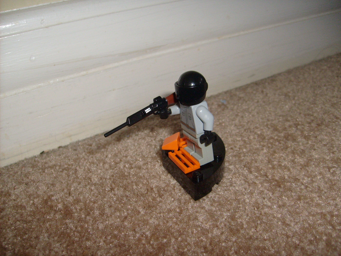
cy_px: 128
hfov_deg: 52.6
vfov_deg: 40.7
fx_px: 345
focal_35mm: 35
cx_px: 170
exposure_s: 1/45
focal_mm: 5.8
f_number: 2.8
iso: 100
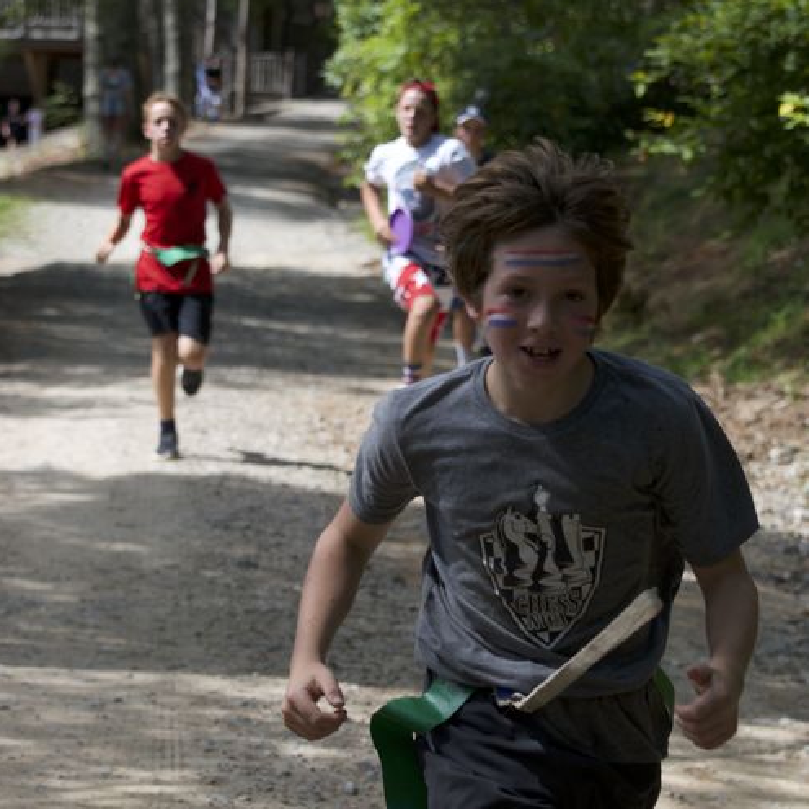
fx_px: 3570
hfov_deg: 12.9
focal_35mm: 135
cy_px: 403
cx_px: 403
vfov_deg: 12.9
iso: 320
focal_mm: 70
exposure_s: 1/1000
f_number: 4.5
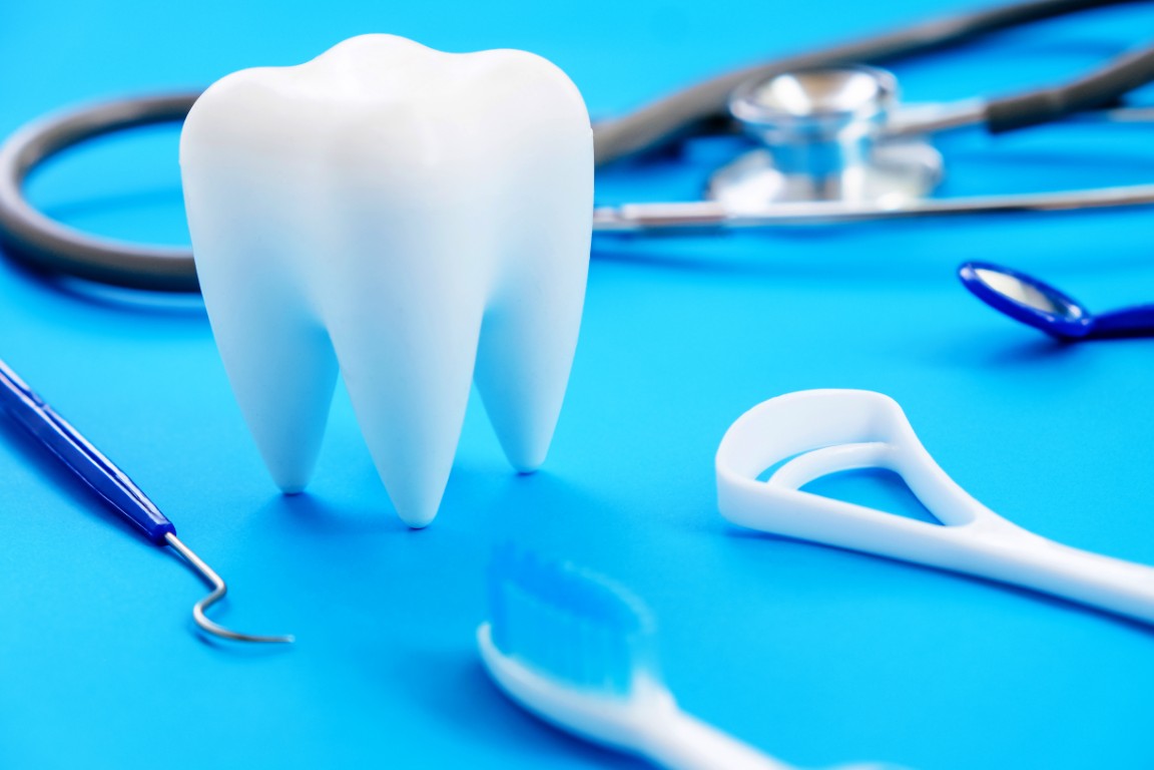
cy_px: 385
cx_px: 577
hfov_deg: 24.5
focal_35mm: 83
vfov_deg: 16.5
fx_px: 2660
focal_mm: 55
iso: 400
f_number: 5
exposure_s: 1/140
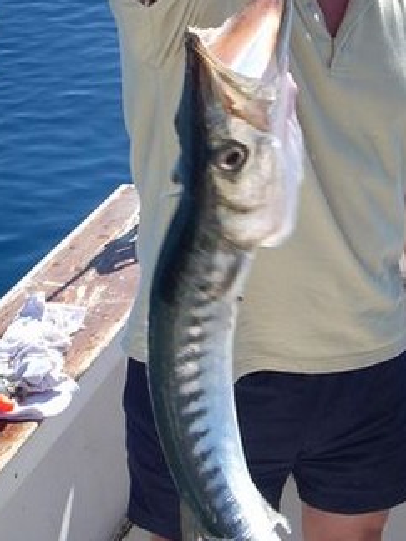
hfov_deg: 20.3
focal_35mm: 72
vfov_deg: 27.0
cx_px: 296
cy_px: 215
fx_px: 1126
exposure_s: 1/193
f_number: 5.6
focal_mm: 6.2
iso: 64
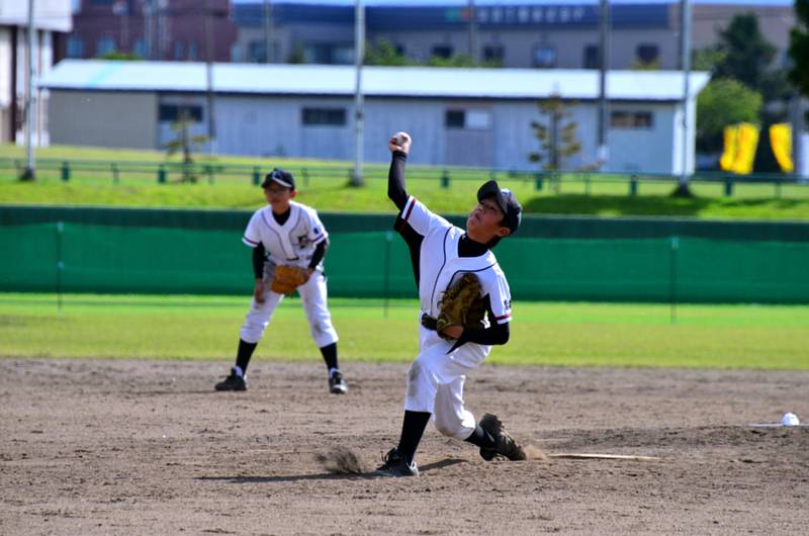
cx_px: 404
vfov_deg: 3.0
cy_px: 268
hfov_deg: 4.6
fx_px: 10092
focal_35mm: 450
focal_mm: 300
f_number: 7.1
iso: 400
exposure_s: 1/1600
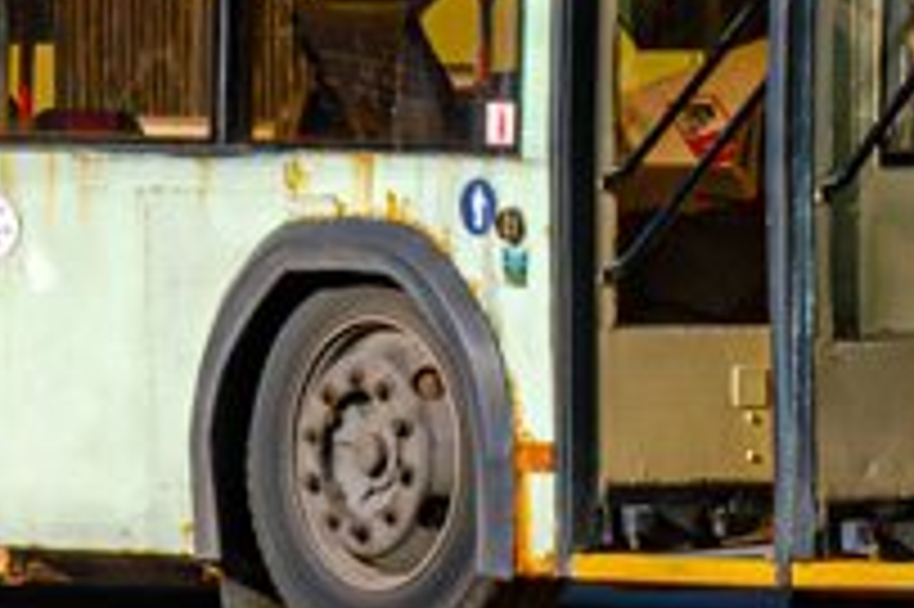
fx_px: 16058
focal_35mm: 633
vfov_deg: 2.2
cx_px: 81
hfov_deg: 3.3
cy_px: -502
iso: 400
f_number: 16
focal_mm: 66
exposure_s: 1/500
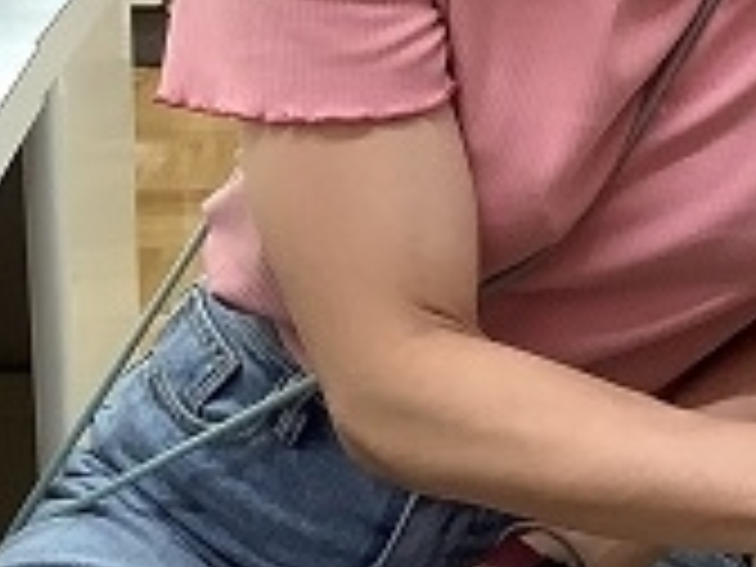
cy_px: 122
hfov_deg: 16.6
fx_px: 2424
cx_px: 1026
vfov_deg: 13.3
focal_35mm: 111
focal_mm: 3.3
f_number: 2.4
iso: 100
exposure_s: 1/50
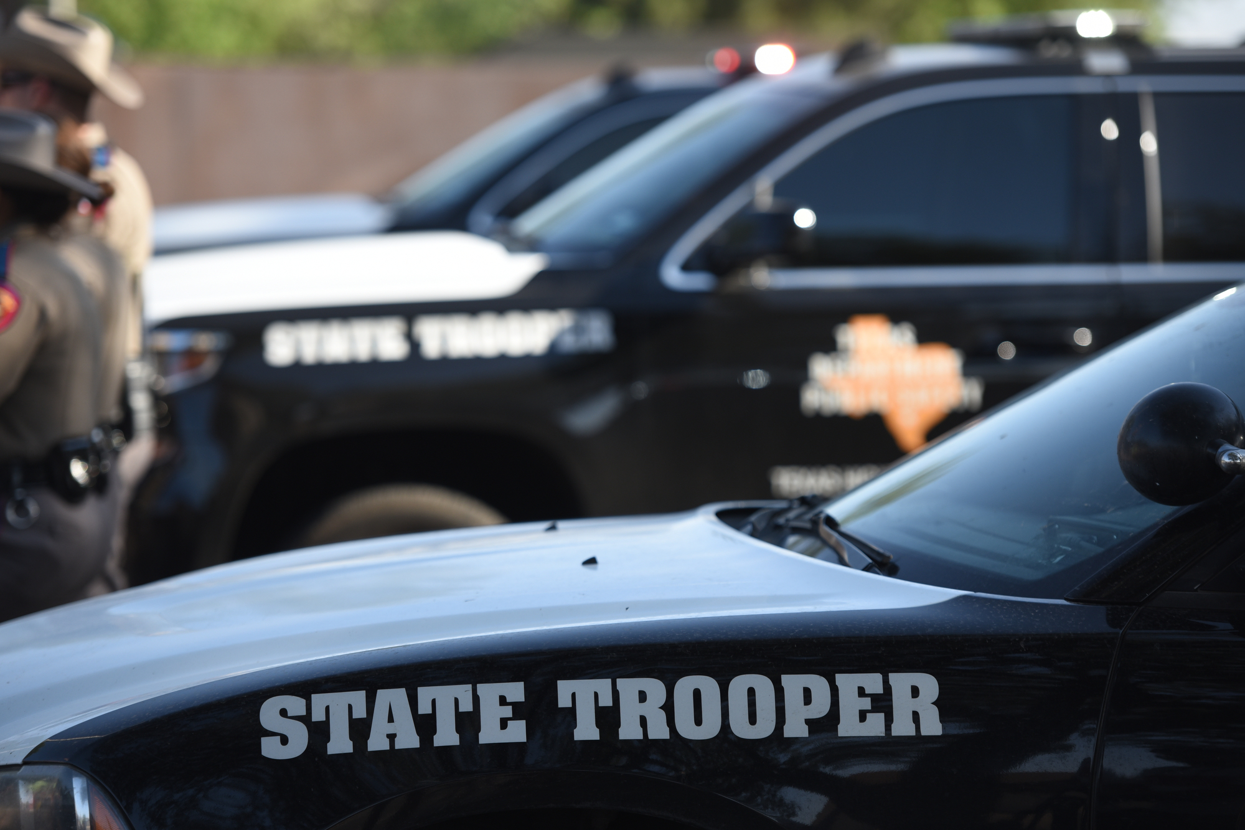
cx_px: 622
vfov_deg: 10.2
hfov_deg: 15.2
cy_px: 415
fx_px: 4668
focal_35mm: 135
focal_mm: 135
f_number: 3.5
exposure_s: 1/1000
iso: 200
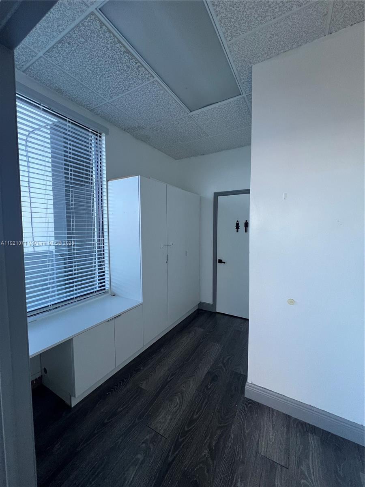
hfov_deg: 89.9
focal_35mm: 13
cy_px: 244
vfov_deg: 106.2
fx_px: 183
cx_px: 182
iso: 160
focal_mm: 1.57
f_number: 1.8
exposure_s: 1/99
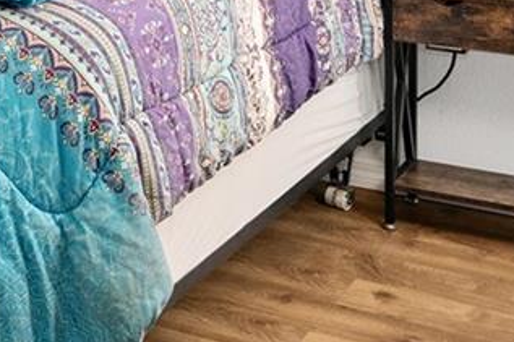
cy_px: -269
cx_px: -71
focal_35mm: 96
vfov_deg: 12.9
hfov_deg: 20.2
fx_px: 1370
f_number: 7.1
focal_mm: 19
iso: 500
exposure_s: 1/4
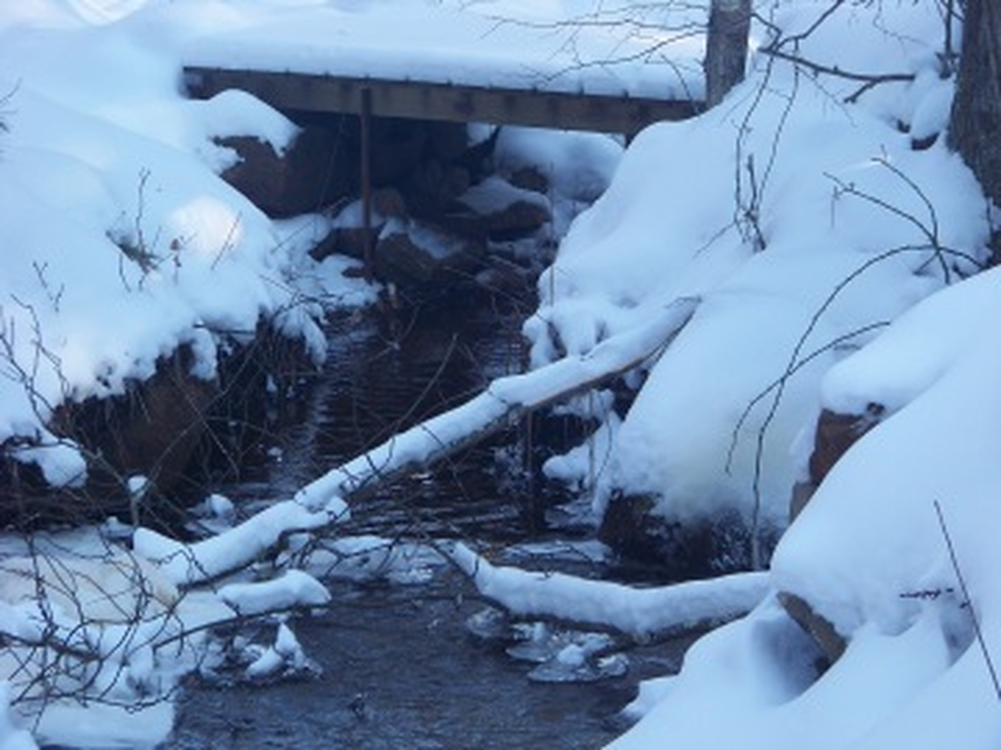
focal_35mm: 160
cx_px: 500
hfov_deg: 12.3
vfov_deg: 9.3
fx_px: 4627
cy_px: 375
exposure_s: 1/80
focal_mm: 25.7
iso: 65
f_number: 3.6
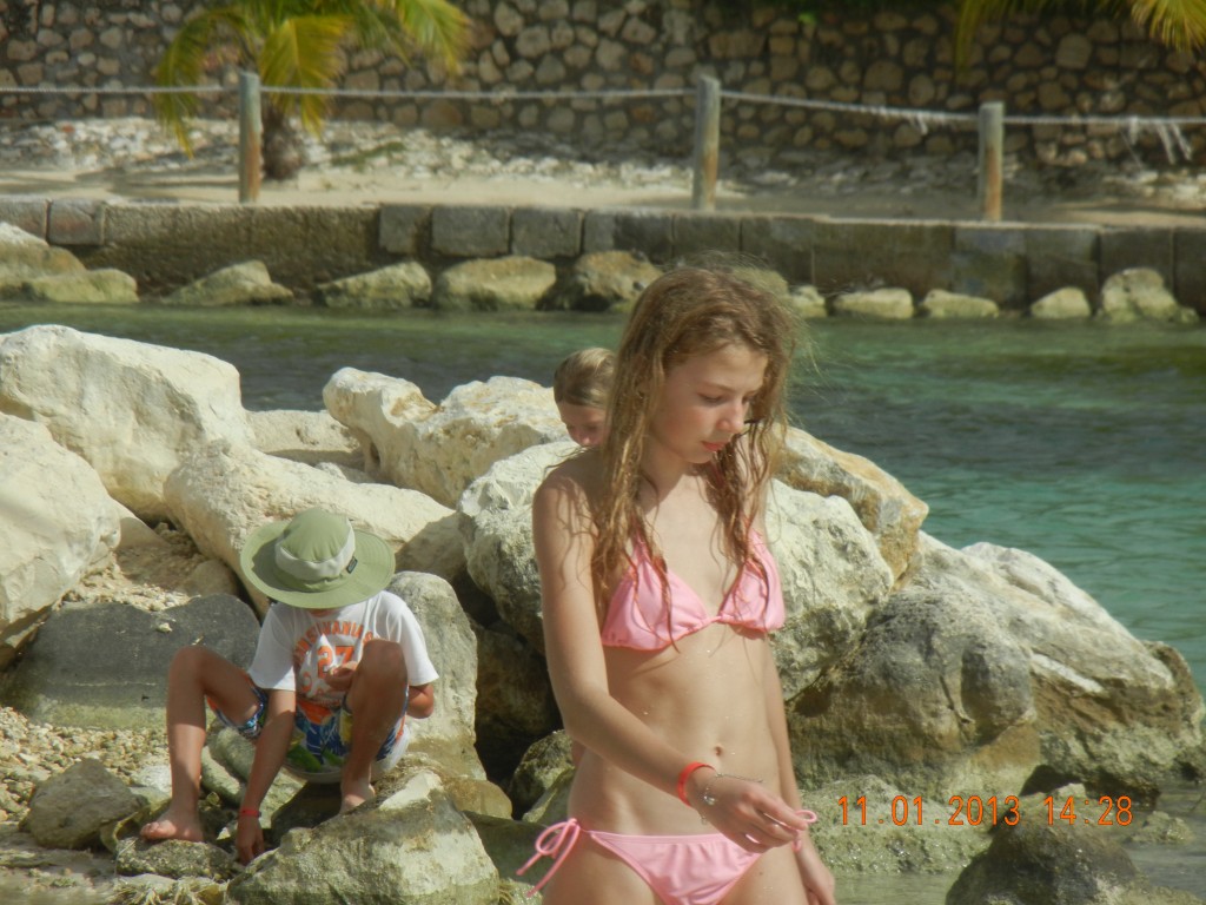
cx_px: 603
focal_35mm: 300
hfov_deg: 6.6
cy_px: 452
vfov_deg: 5.0
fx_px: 10452
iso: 160
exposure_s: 1/360
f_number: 11.2
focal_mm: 54
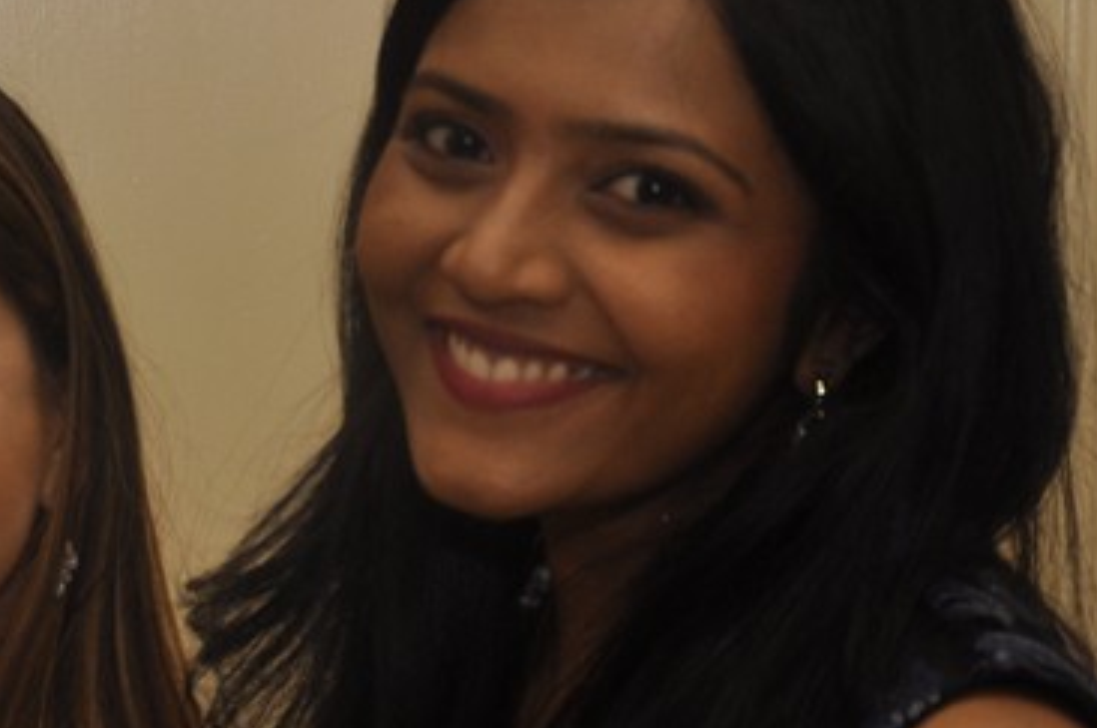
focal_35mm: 164
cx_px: 45
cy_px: 596
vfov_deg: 8.3
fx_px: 4991
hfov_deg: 12.4
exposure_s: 1/60
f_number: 4.8
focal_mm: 40
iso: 400
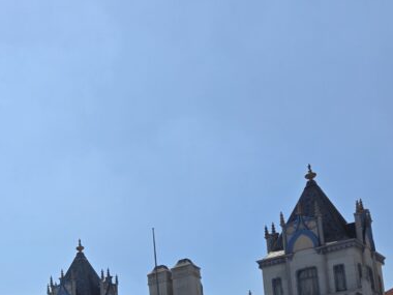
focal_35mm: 62
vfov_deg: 21.8
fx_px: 704
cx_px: -85
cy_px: 362
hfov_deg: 27.3
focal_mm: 6.3
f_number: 1.7
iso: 50
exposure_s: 1/7944
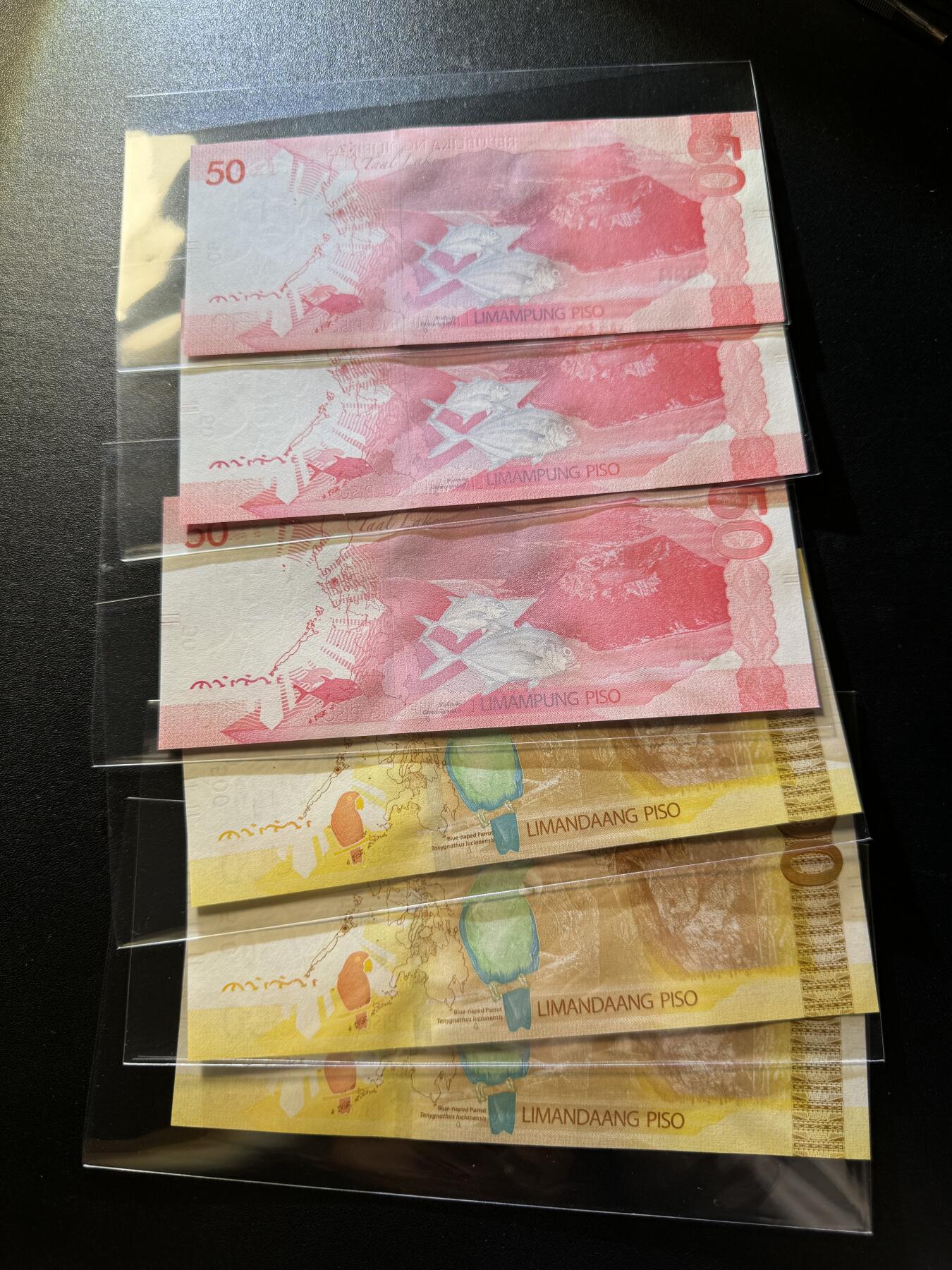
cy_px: 635
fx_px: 880
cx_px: 476
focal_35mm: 24
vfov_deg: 71.6
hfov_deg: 56.8
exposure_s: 1/121
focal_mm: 6.76
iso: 64
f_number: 1.78
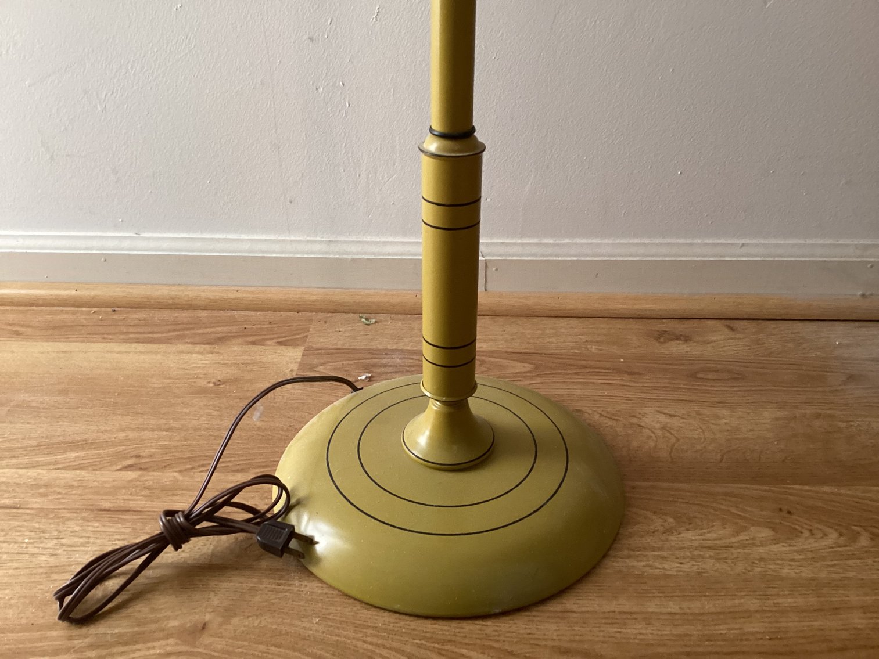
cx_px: 440
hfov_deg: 58.3
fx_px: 787
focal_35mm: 31
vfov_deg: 45.4
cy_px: 330
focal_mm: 3.3
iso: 320
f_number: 2.4
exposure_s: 1/60
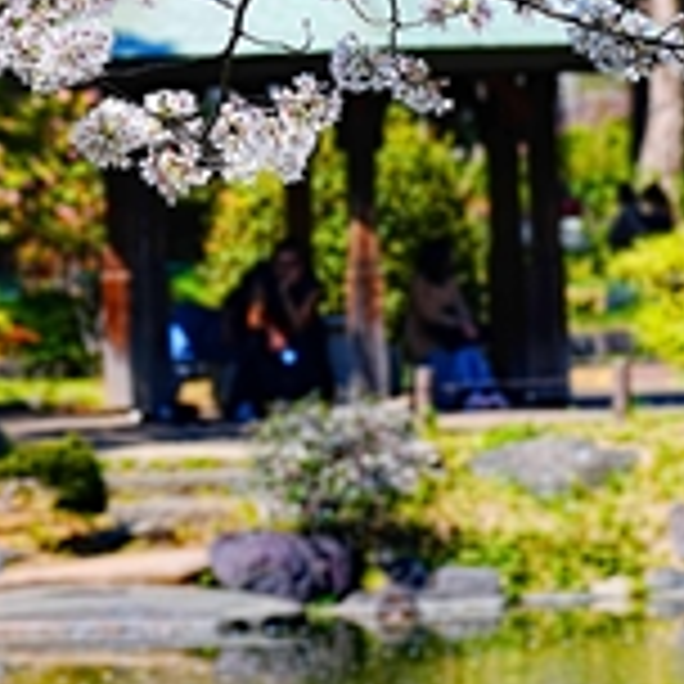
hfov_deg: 5.9
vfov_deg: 5.9
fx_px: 6662
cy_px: 126
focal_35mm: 298
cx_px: 227
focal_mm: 133
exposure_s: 1/320
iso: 100
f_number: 6.3
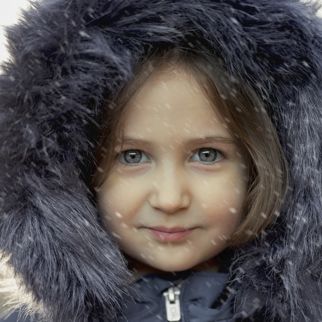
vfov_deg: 16.0
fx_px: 1147
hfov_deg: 16.0
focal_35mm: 109
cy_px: 161
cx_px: 156
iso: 100
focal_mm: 85
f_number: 1.8
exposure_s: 1/100
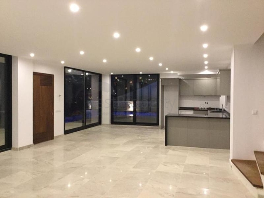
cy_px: 99
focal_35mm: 31
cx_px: 132
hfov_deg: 58.4
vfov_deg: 45.4
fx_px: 236
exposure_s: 1/15
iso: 250
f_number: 2.4
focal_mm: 3.3
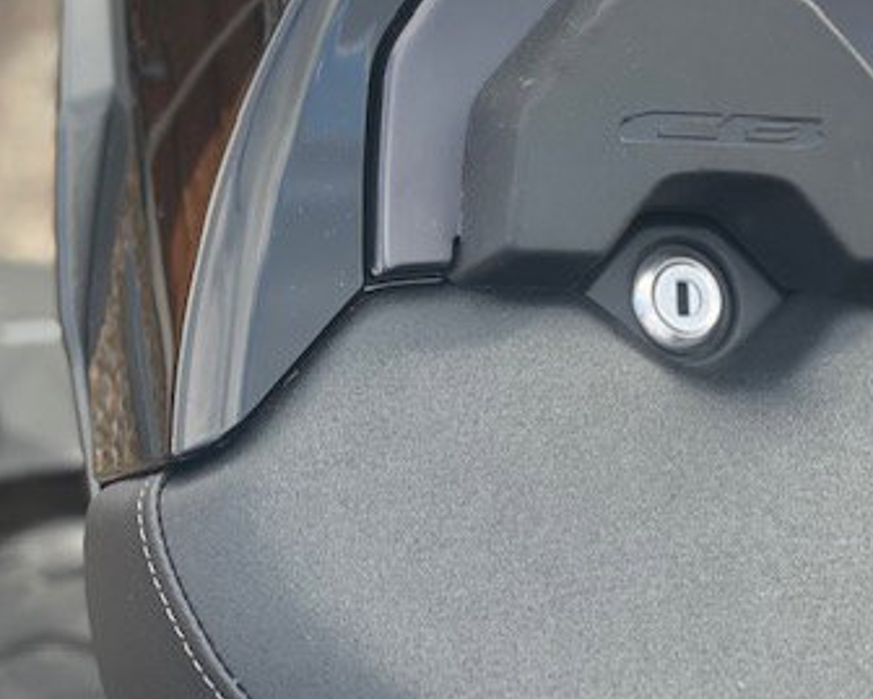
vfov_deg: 12.9
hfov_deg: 16.2
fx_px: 3076
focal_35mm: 119
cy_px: 120
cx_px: 416
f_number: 2.2
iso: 40
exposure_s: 1/121
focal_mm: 7.5
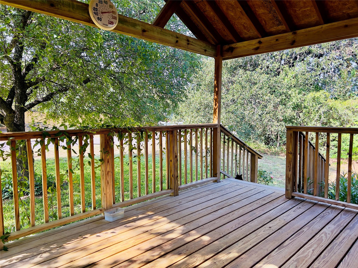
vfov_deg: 53.1
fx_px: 269
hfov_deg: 67.3
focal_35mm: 26
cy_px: 134
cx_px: 179
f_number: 1.5
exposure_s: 1/611
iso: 50
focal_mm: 5.7
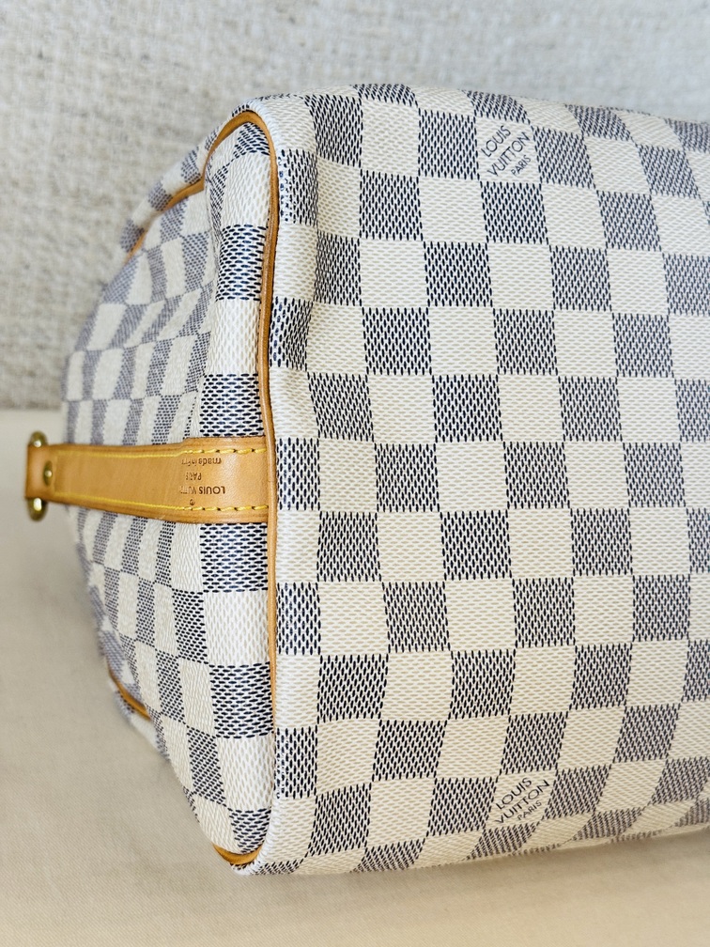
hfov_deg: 30.3
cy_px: 474
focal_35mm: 48
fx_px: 1313
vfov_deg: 39.7
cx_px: 355
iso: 80
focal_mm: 6.76
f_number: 1.78
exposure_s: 1/50
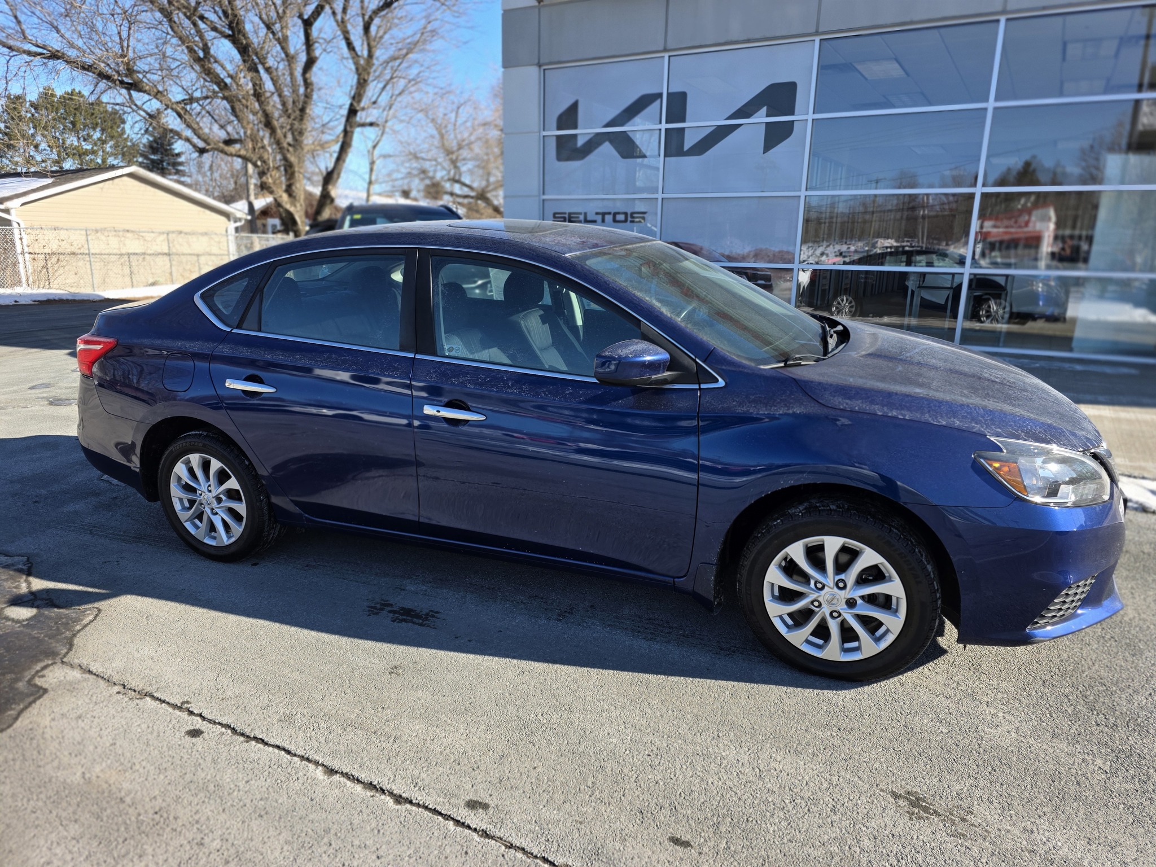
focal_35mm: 23
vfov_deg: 58.9
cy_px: 434
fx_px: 768
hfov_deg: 73.9
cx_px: 578
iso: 80
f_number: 1.7
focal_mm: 6.3
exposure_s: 1/2524
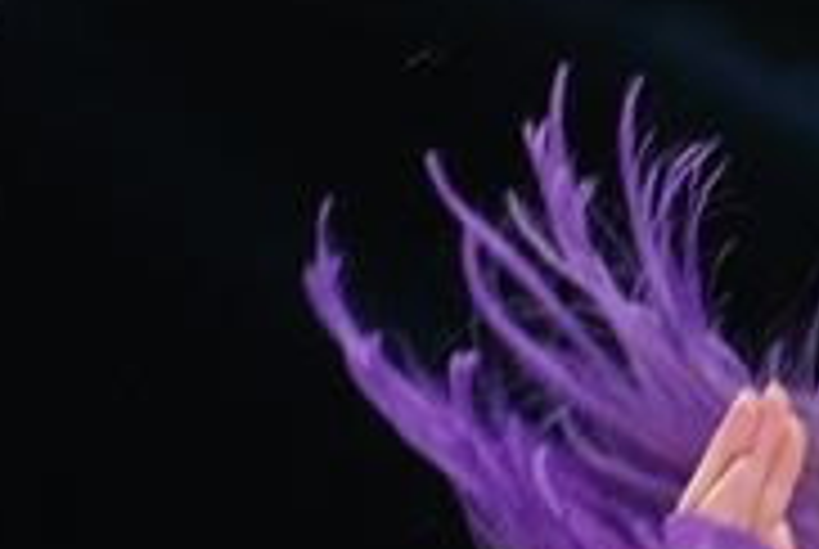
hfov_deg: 7.9
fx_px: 5697
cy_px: 832
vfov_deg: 5.5
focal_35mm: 250
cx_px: 1588
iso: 4000
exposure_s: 1/1000
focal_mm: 38
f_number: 4
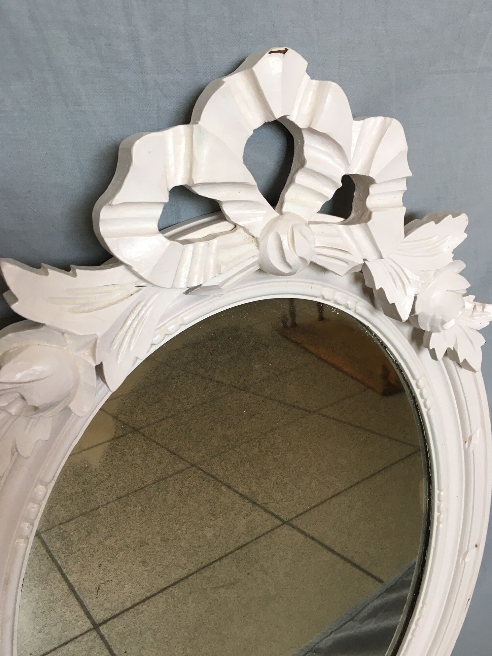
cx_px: 245
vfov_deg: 59.9
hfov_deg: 46.8
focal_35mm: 30
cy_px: 339
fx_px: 568
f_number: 2.2
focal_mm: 4.15
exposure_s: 1/33
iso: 25
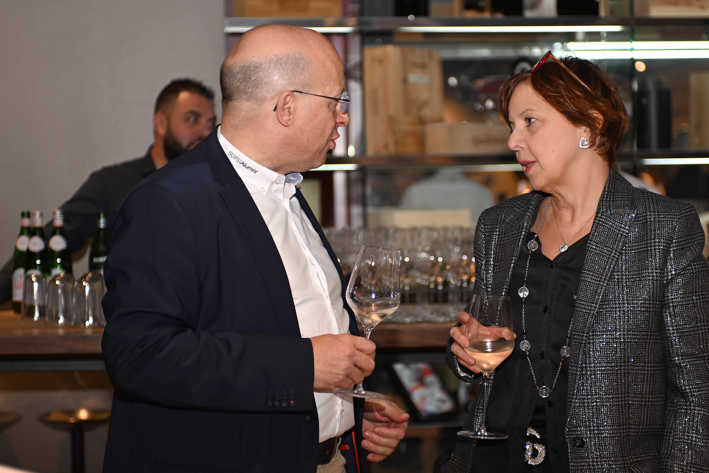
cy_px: 242
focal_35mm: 74
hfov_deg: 27.3
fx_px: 1457
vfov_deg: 18.4
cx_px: 417
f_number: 2.8
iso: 500
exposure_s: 1/60
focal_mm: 56
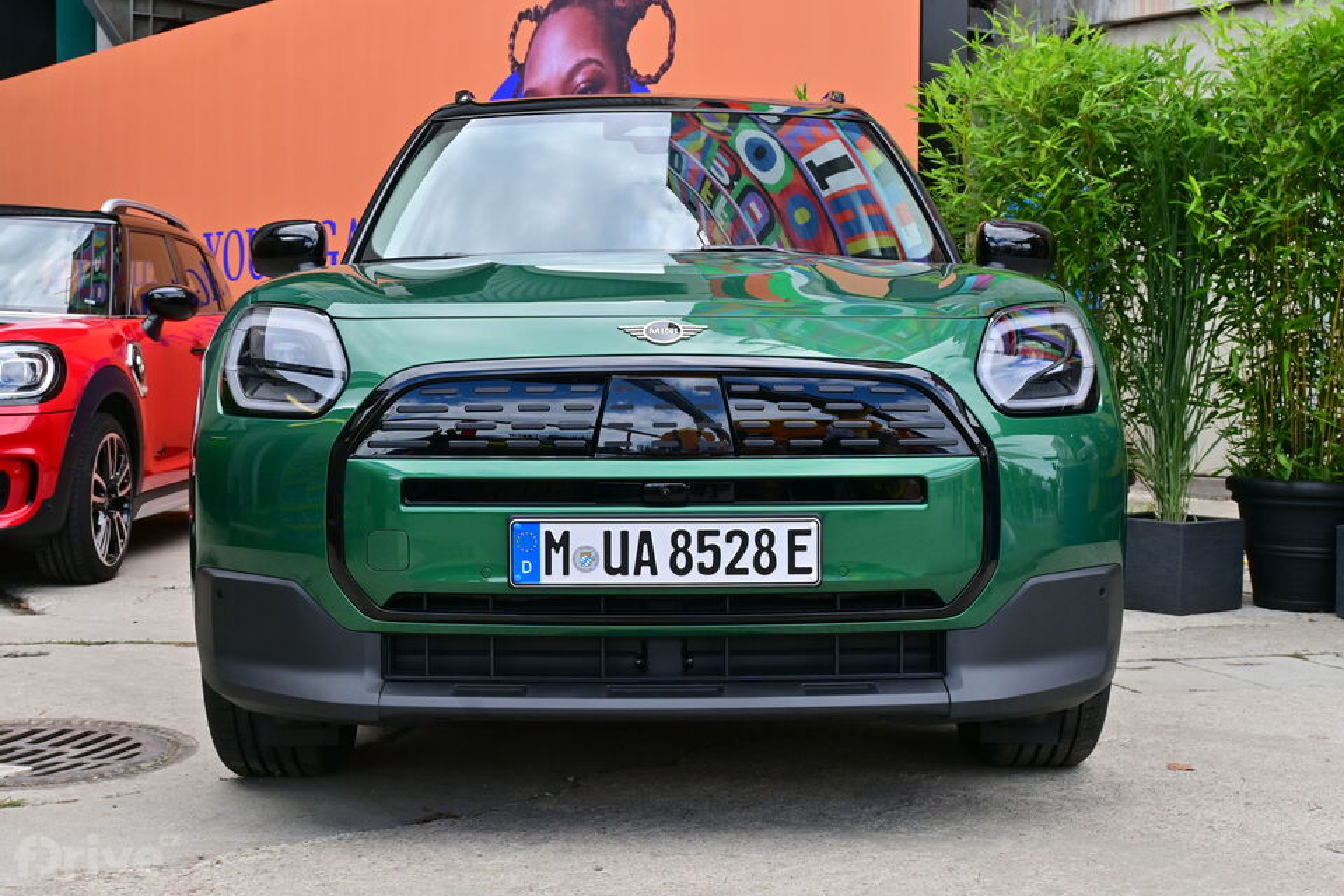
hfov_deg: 40.5
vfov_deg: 27.7
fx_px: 1820
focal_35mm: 49
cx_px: 672
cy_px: 448
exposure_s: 1/250
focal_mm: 32.5
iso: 320
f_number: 8
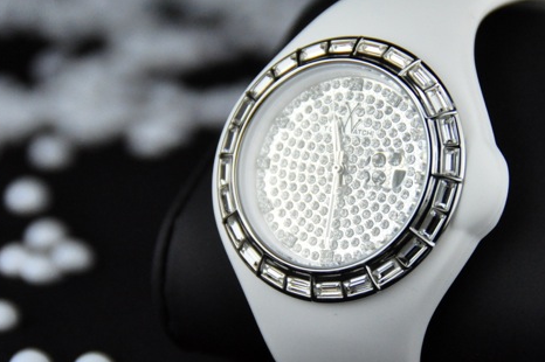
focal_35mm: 251
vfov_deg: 5.5
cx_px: 363
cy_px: 194
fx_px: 3797
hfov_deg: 8.2
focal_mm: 120
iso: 2500
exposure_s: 1/2000
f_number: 5.3
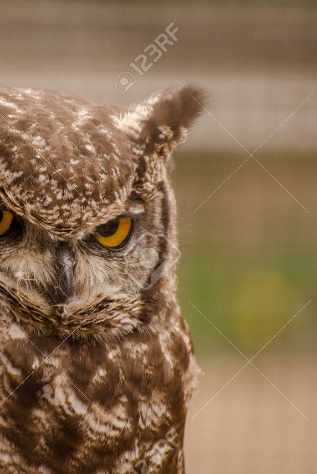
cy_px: 237
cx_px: 46
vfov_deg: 4.5
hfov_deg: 3.0
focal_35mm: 454
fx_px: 5991
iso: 100
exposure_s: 1/100
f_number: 5.6
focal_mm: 200
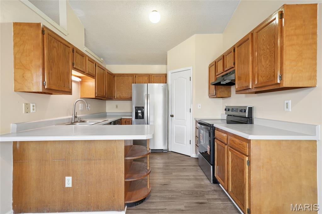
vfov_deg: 70.3
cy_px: 107
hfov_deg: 93.3
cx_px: 161
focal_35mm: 17
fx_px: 152
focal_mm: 17
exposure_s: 1/8
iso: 400
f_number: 8
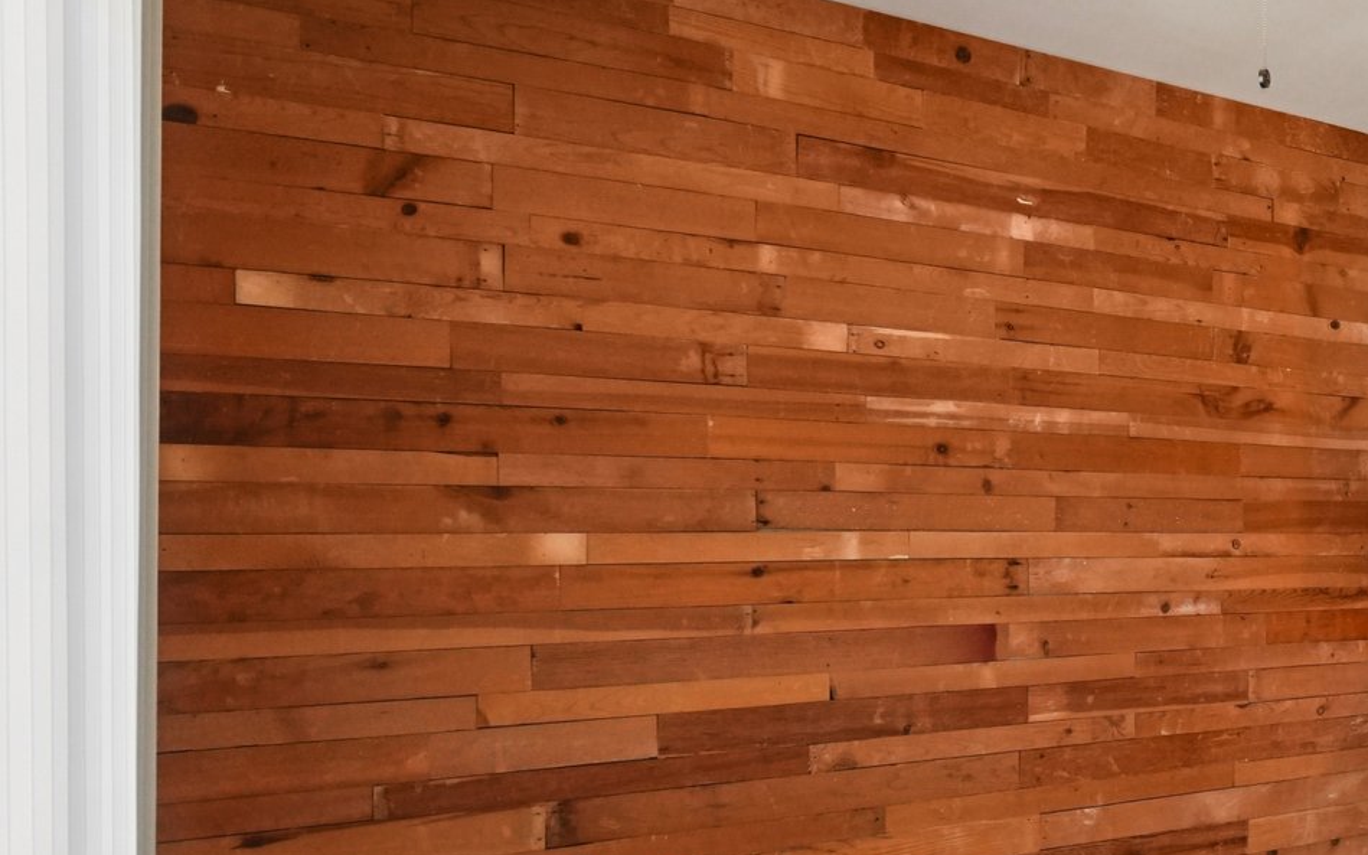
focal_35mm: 33
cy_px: 566
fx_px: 1230
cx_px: 1395
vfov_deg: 37.9
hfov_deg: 47.3
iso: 1000
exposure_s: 1/30
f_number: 8
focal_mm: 10
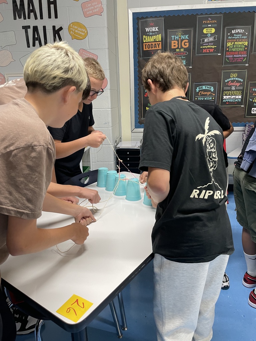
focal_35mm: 26
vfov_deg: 67.3
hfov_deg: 53.1
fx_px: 256
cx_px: 128
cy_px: 170
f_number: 1.6
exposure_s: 1/60
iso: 160
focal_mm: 4.2
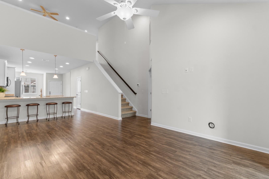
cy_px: 90
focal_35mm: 15
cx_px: 134
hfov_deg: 100.4
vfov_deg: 77.3
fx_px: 112
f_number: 4.5
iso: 100
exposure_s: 1/2
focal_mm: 10
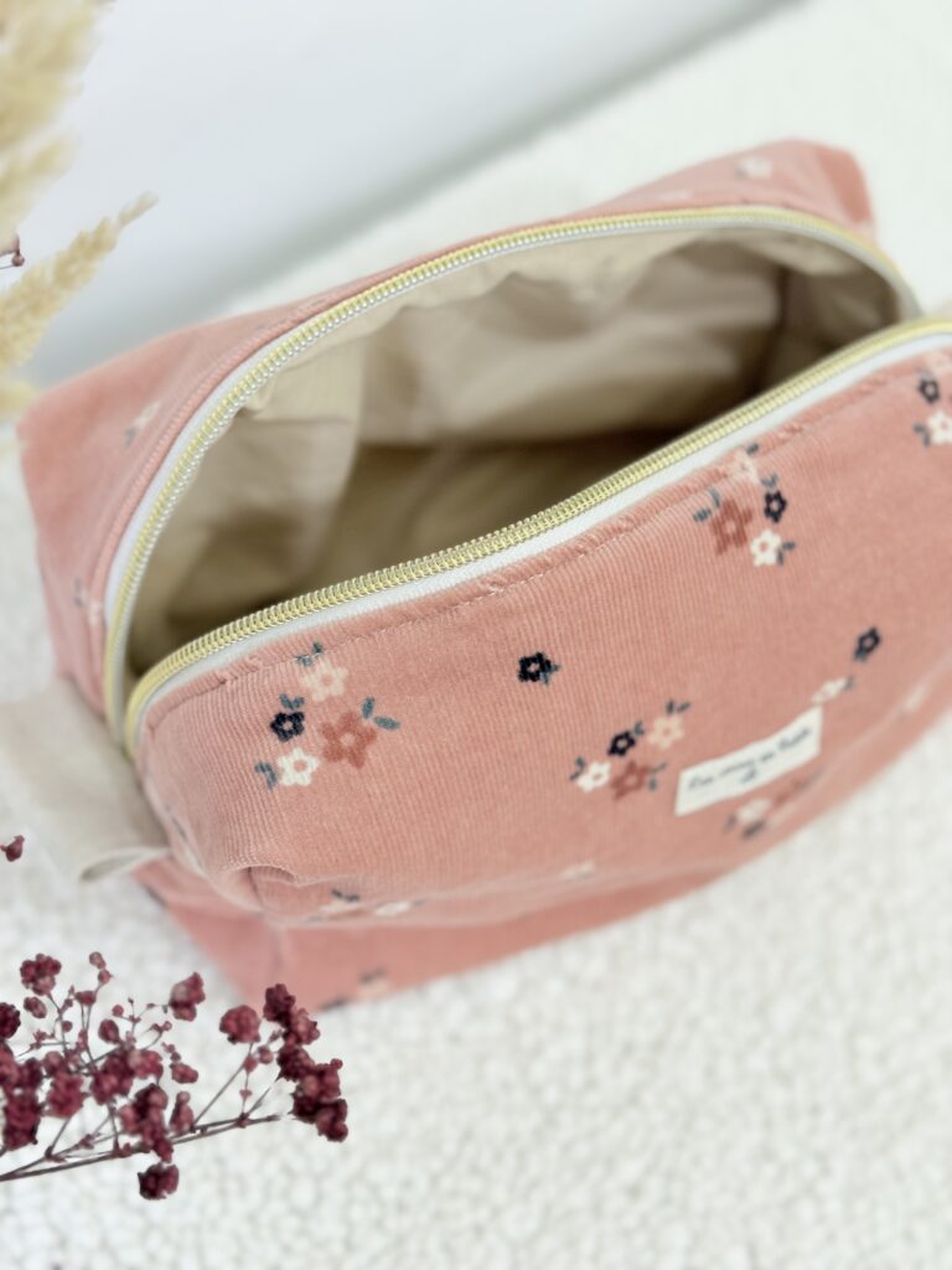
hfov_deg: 30.3
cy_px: 635
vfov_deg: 39.7
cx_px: 476
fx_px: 1760
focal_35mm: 48
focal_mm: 6.76
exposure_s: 1/66
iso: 125
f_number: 1.78
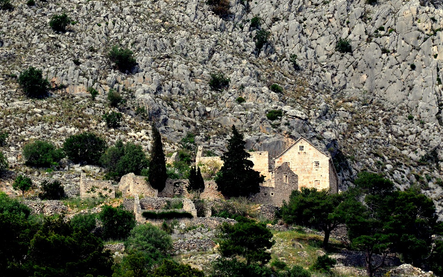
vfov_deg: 3.3
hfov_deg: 5.3
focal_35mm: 398
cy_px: 132
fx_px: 4805
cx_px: 222
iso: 3200
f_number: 14
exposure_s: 1/2500
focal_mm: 260
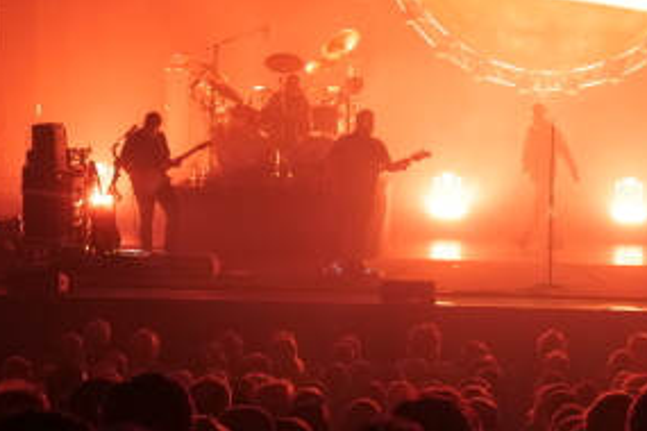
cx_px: 533
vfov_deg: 11.6
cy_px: 328
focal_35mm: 118
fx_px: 2121
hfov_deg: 17.2
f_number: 6.3
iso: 6400
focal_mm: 42
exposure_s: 1/20
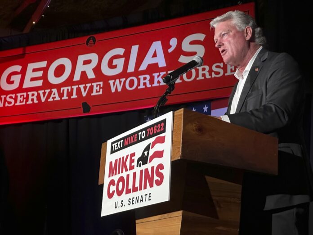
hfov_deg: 25.3
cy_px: 118
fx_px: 696
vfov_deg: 19.1
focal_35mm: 77
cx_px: 156
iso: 250
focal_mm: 9
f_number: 2.8
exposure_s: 1/120
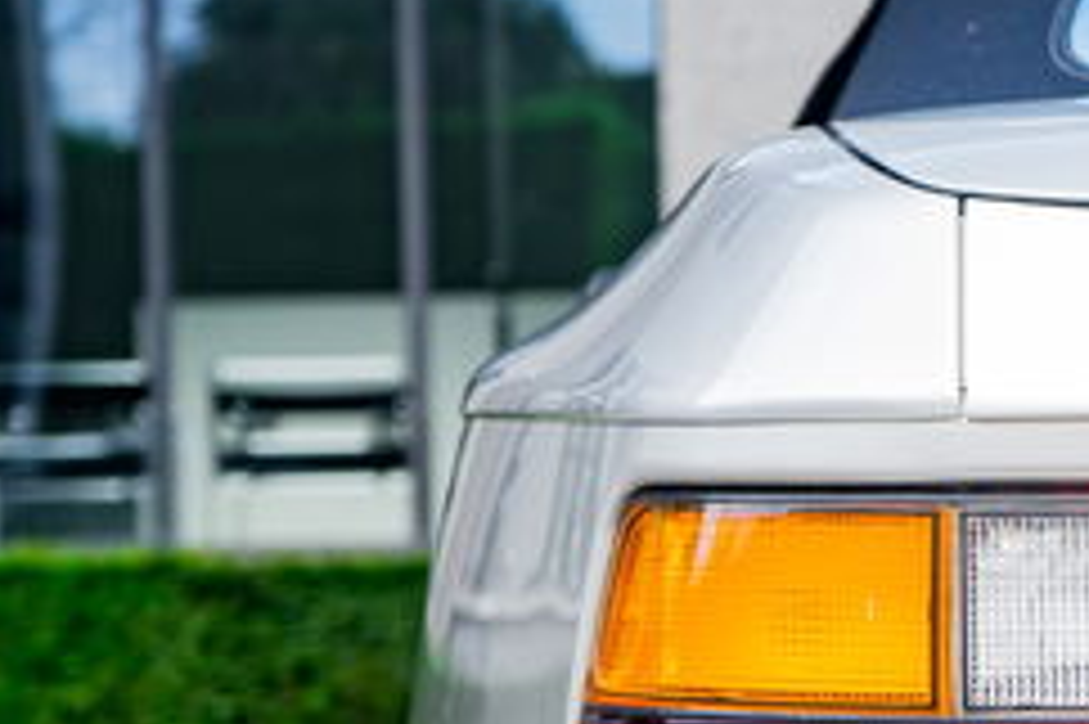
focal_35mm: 159
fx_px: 4806
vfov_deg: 8.6
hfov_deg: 12.7
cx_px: 1148
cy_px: 621
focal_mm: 50
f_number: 4.5
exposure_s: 1/10
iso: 50
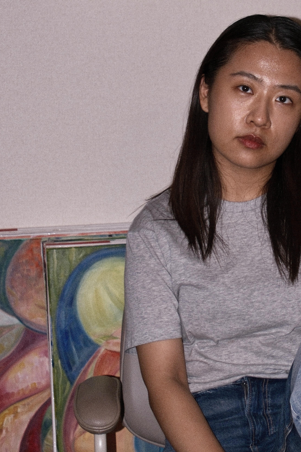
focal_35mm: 98
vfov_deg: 20.8
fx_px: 1229
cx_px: 265
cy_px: 157
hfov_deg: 13.8
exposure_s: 1/40
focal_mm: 28.3
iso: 160
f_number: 2.8
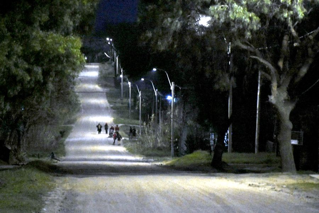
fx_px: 1063
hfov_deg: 17.1
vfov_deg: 11.4
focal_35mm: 120
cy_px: 106
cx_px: 160
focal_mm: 80
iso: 8000
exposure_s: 1/60
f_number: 5.3
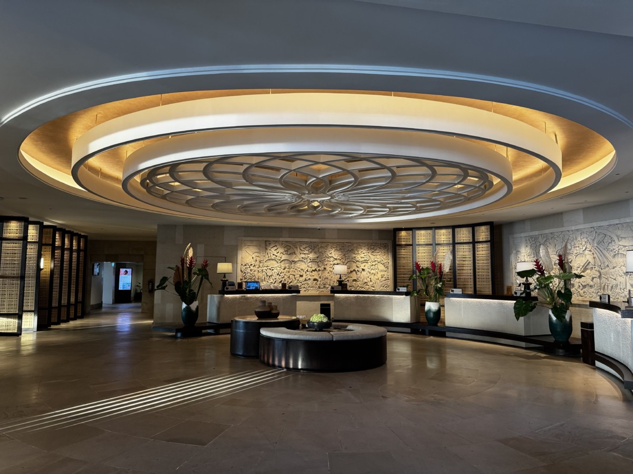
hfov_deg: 71.6
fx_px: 439
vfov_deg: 56.8
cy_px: 237
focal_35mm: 24
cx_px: 316
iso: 200
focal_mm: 6.76
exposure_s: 1/50
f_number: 1.78
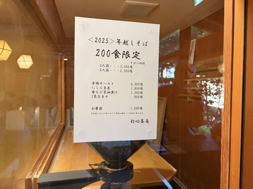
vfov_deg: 53.1
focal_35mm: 26
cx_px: 126
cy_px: 94
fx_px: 190
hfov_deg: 67.3
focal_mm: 5.96
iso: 400
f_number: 1.6
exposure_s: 1/50
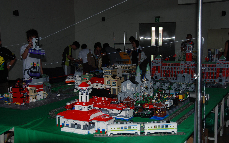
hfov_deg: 40.3
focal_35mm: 50
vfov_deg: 25.8
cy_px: 78
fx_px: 312
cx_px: 114
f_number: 4.2
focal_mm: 32
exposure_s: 1/60
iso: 100
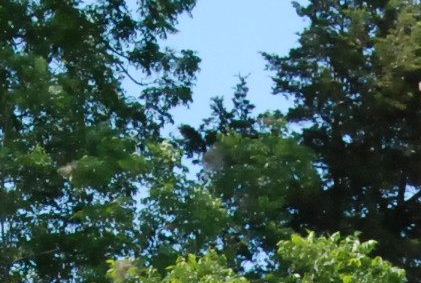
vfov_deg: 4.9
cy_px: 910
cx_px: 328
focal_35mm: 268
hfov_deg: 7.7
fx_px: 3142
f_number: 11
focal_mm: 26
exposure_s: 1/500
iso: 1000
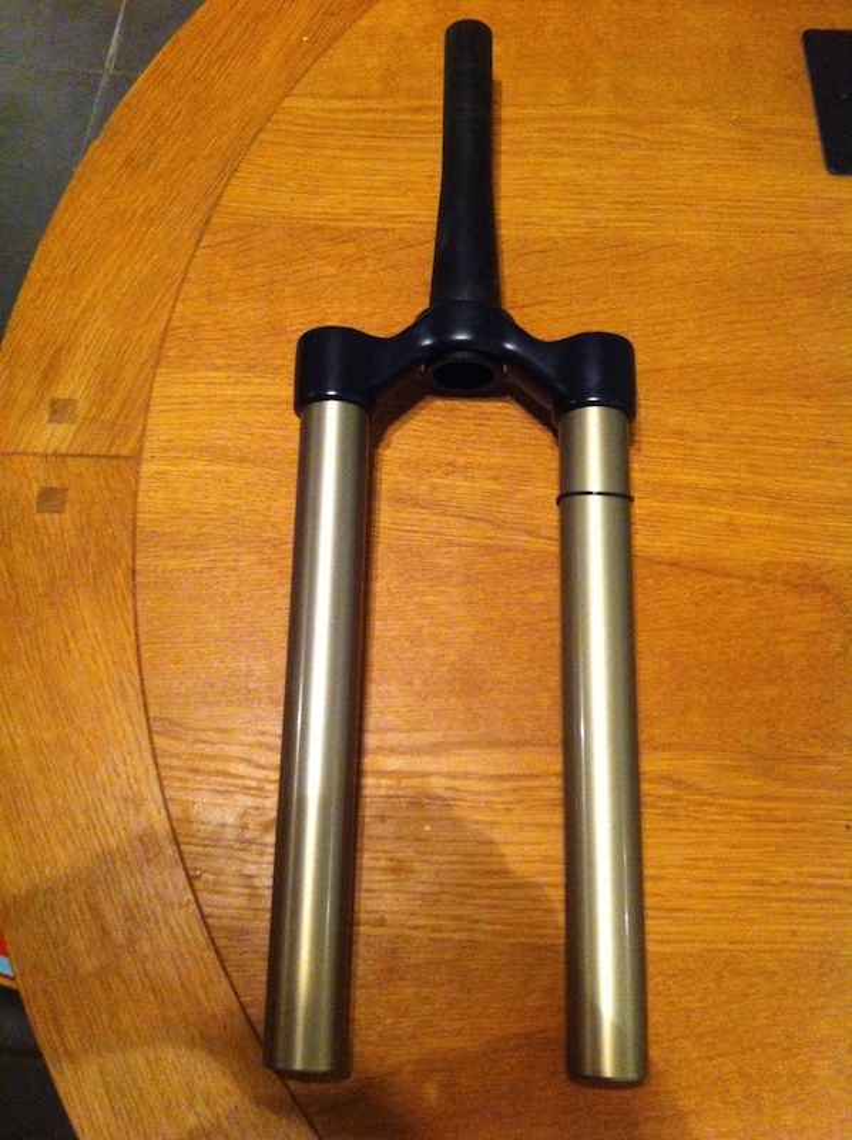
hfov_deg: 40.6
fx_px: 1151
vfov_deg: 52.7
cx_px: 426
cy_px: 570
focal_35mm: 35
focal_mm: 3.85
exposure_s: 1/15
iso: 500
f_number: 2.8
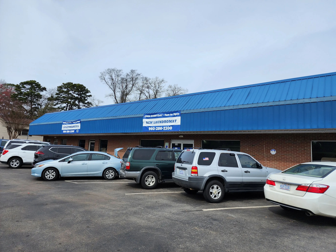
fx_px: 223
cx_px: 168
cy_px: 126
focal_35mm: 23
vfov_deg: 58.9
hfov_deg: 73.9
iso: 12
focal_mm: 6.4
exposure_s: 1/1215
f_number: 1.8
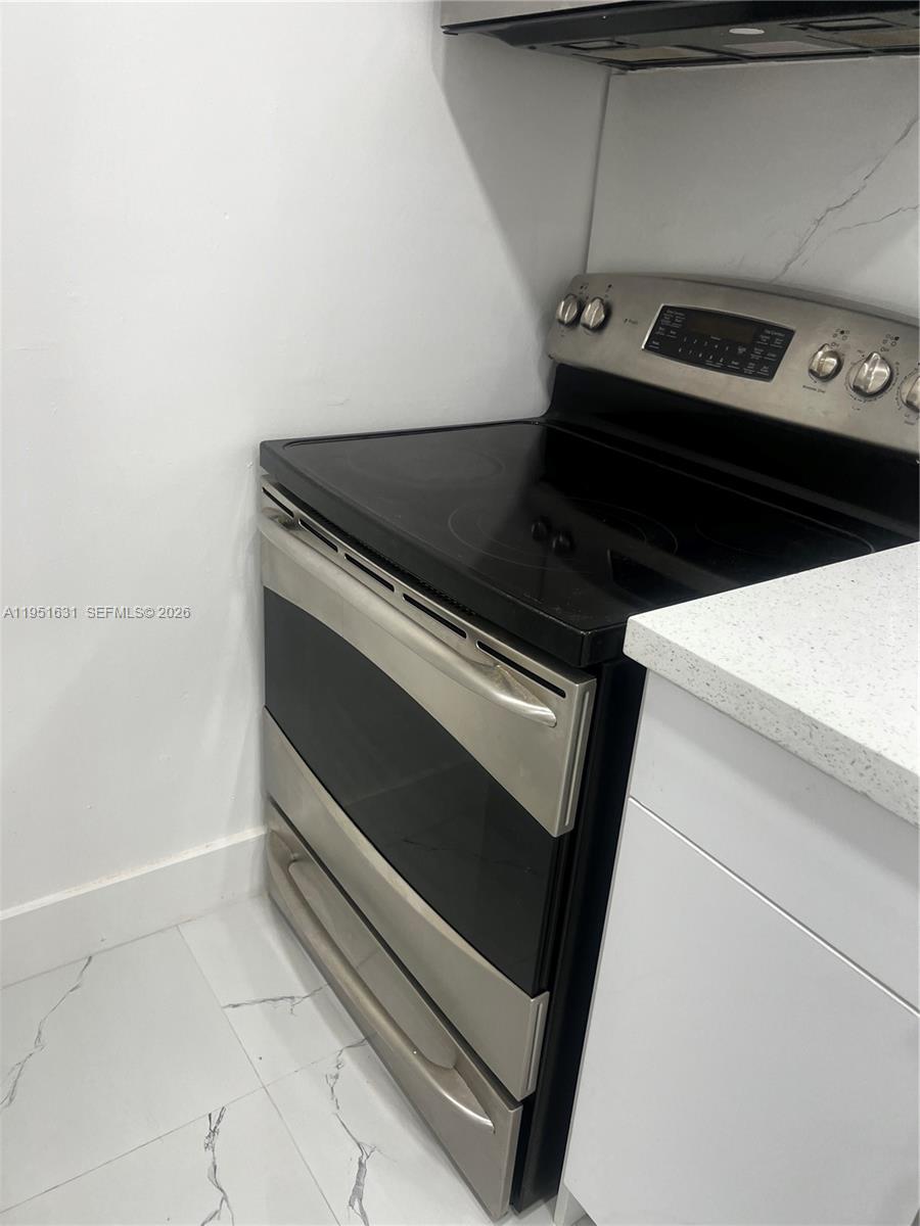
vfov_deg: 67.3
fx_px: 921
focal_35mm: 26
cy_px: 613
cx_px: 460
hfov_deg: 53.1
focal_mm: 5.7
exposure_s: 1/120
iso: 80
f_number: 1.5
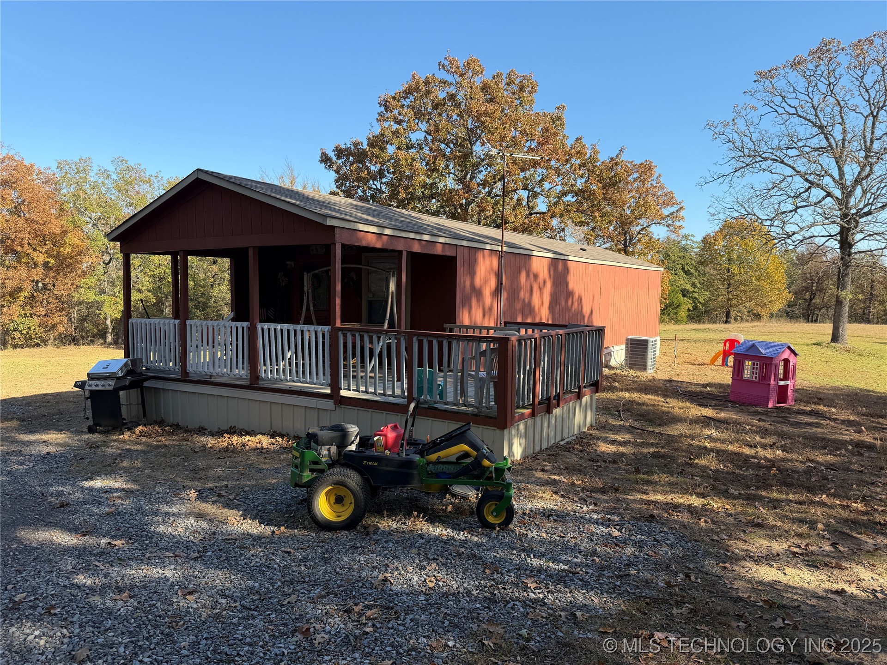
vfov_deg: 56.8
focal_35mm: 24
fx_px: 615
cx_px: 444
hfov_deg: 71.6
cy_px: 332
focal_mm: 6.76
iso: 80
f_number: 1.78
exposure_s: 1/1618
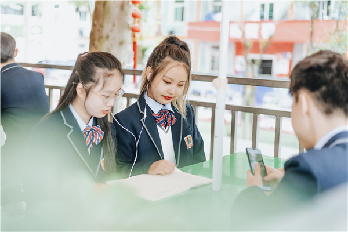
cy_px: 116
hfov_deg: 39.6
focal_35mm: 50
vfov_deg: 27.0
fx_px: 483
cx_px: 174
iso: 500
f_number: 1.8
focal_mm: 50
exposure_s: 1/125
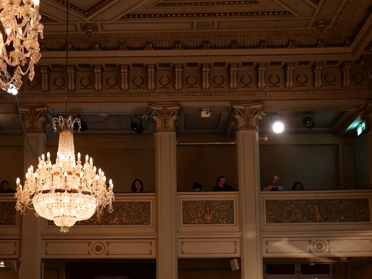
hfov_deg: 36.1
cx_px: 157
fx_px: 570
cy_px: 229
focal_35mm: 53
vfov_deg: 26.9
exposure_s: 1/30
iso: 800
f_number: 1.4
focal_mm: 16
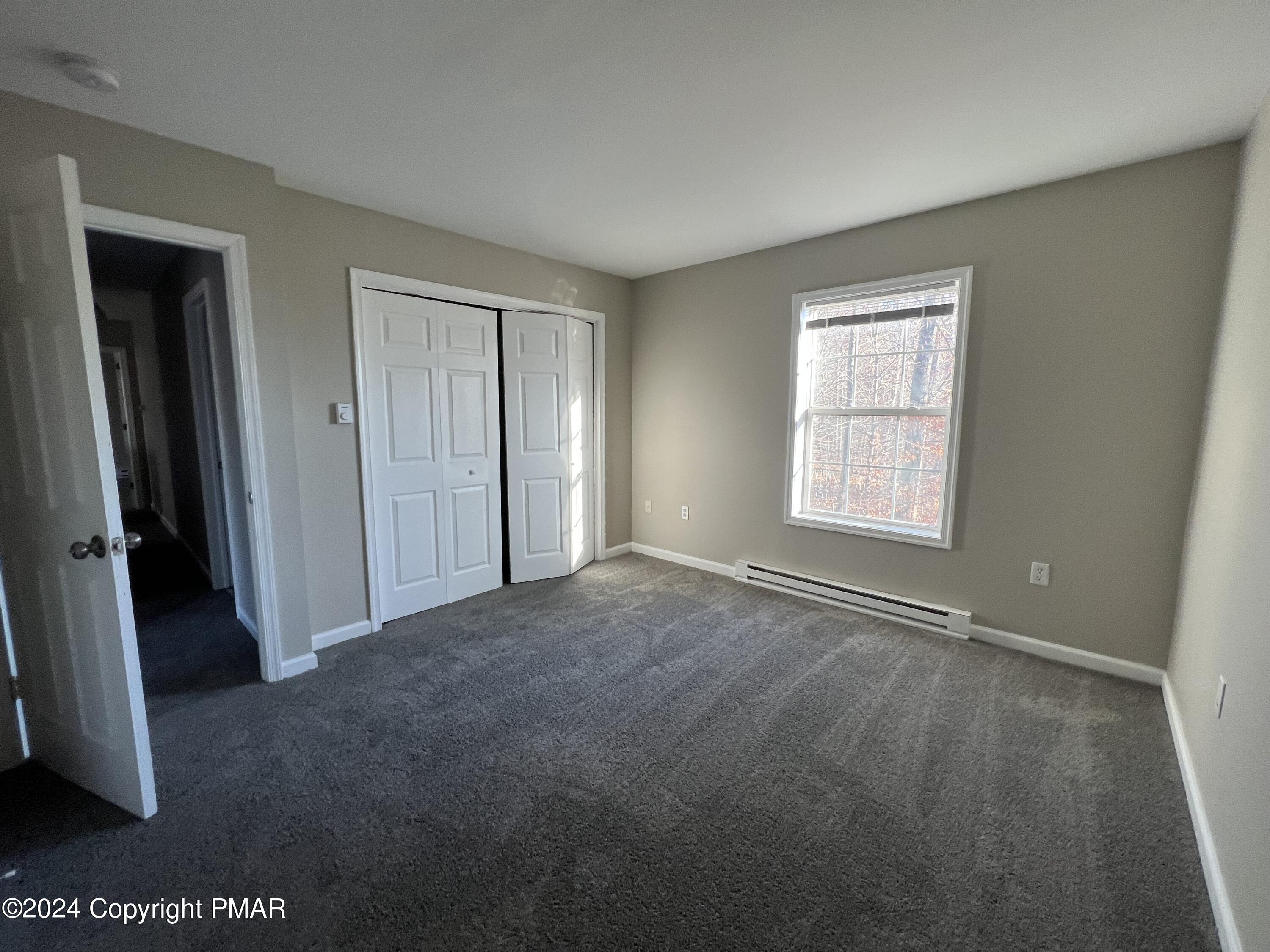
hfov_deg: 106.2
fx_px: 477
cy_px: 476
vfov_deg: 89.9
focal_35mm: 13
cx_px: 635
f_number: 1.8
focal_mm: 1.57
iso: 100
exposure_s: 1/120
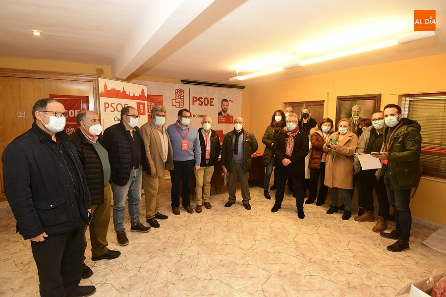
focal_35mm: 18
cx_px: 223
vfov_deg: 67.3
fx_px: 223
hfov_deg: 90.0
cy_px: 148
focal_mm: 12
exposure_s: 1/60
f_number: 5.6
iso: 1000
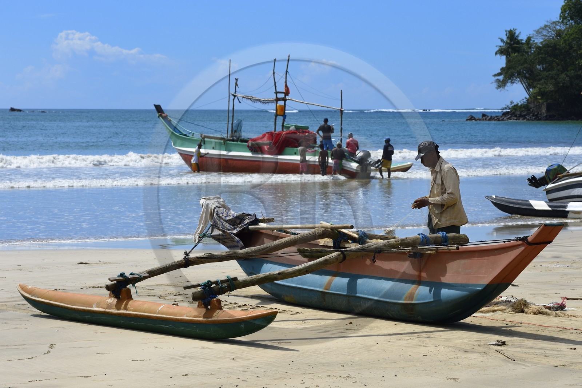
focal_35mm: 122
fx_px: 1972
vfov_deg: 11.2
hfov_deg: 16.8
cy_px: 194
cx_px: 291
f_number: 11
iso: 200
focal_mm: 122
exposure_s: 1/400
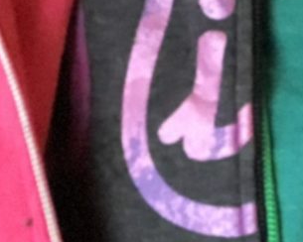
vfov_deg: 3.2
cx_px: 111
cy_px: -598
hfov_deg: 4.1
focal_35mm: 467
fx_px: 4188
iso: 1250
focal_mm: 6.6
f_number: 2.8
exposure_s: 1/60
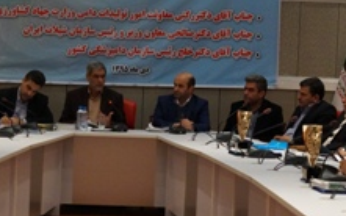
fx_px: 1142
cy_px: 131
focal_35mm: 121
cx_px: 136
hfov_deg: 17.2
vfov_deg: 10.8
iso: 2500
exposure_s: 1/160
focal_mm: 35
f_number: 4.5
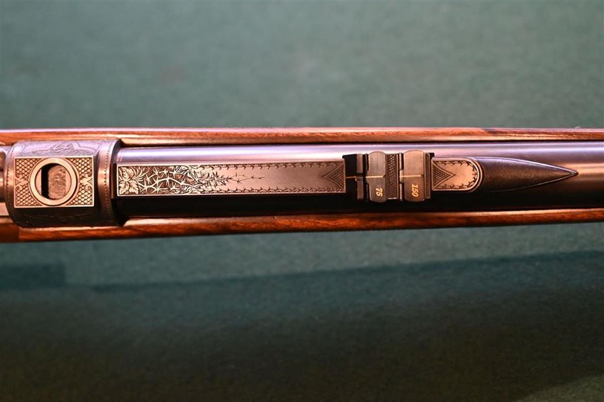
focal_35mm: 47
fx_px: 788
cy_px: 201
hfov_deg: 41.9
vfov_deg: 28.6
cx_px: 302
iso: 2800
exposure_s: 1/125
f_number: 4
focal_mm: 47
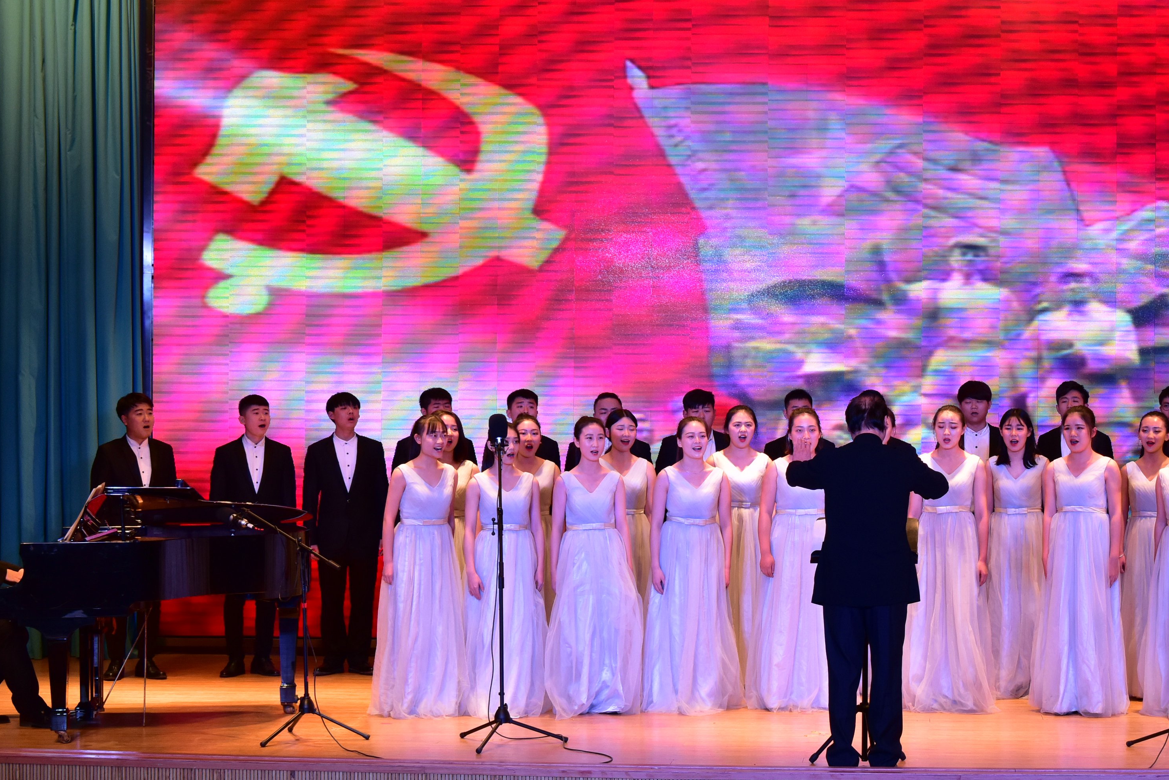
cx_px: 875
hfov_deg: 27.3
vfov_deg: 18.7
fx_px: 2371
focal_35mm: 73
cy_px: 431
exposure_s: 1/160
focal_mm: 40
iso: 1000
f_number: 9
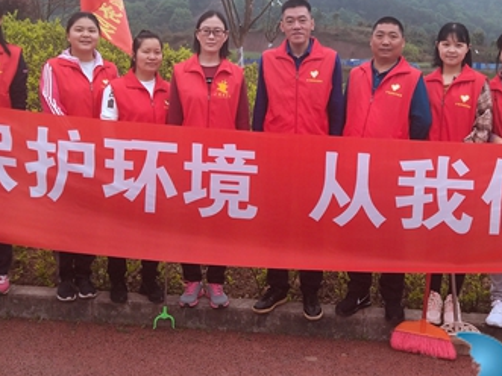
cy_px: 105
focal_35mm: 58
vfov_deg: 25.0
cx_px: 317
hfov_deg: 33.1
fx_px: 841
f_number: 1.8
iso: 50
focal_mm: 3.95
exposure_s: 1/264
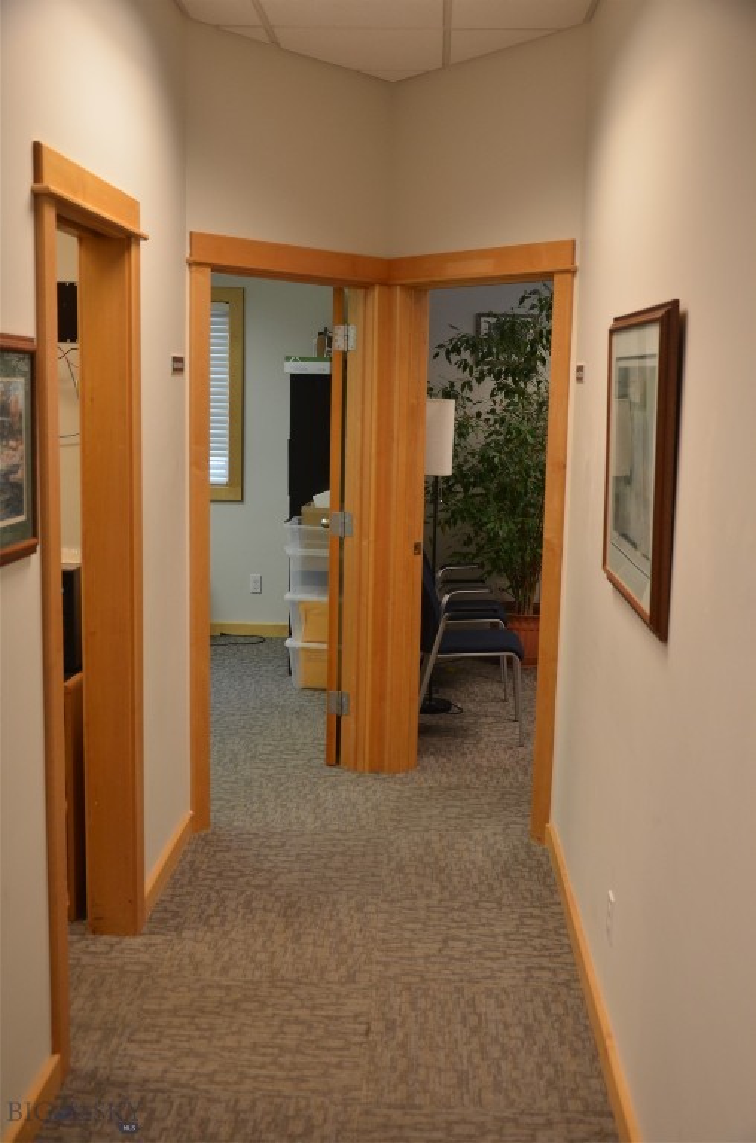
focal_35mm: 39
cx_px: 378
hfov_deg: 34.0
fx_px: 1235
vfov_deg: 49.7
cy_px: 572
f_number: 4
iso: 450
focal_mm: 26
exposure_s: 1/60
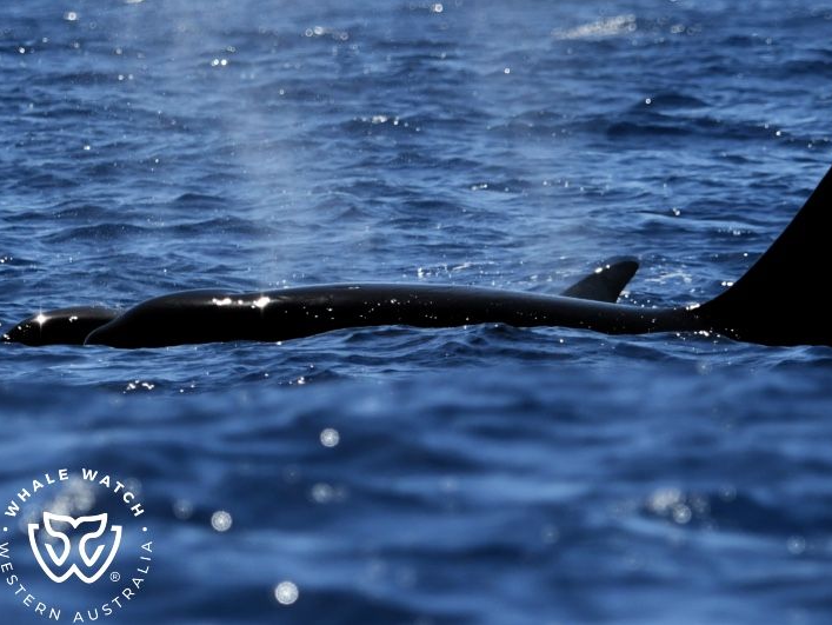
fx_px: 10196
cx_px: 466
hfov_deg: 4.7
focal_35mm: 424
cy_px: 312
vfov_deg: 3.5
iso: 720
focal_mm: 390
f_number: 6
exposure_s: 1/8000
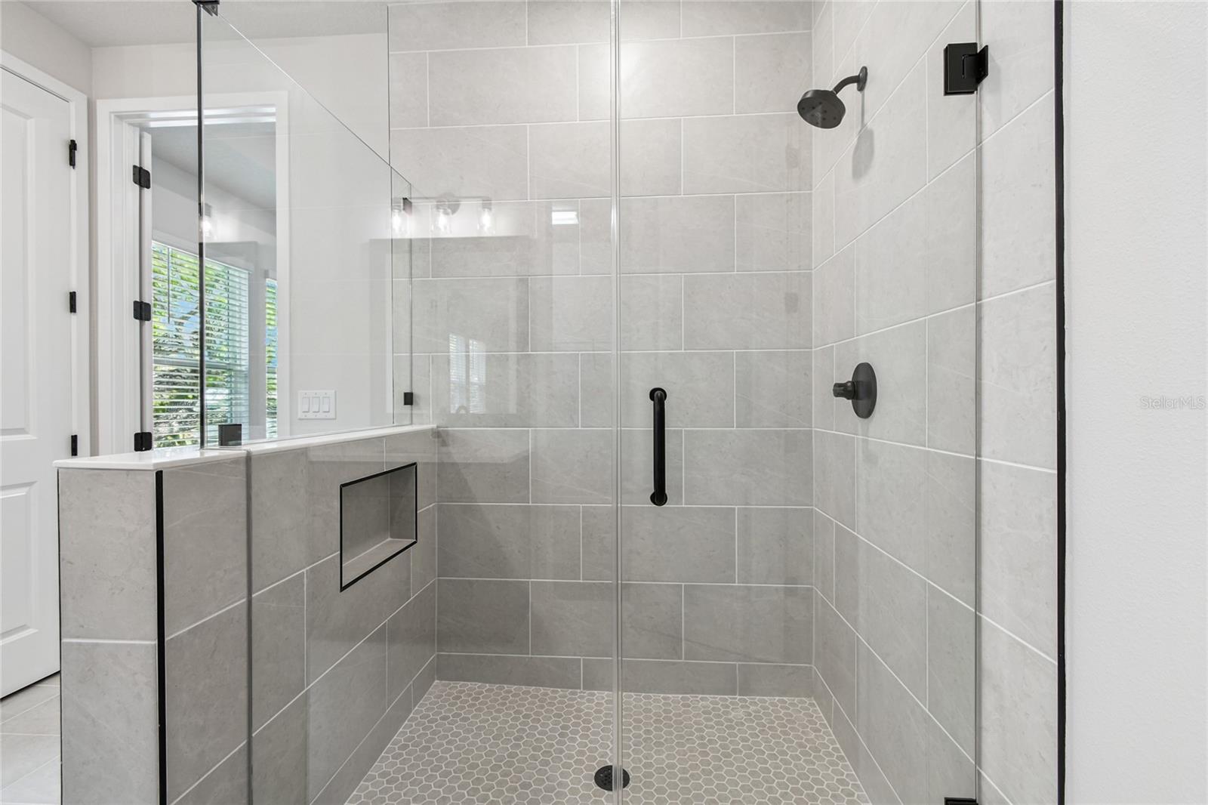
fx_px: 503
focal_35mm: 15
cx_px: 604
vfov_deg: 77.3
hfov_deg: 100.4
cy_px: 402
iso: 100
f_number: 7.1
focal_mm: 10
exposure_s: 1/8
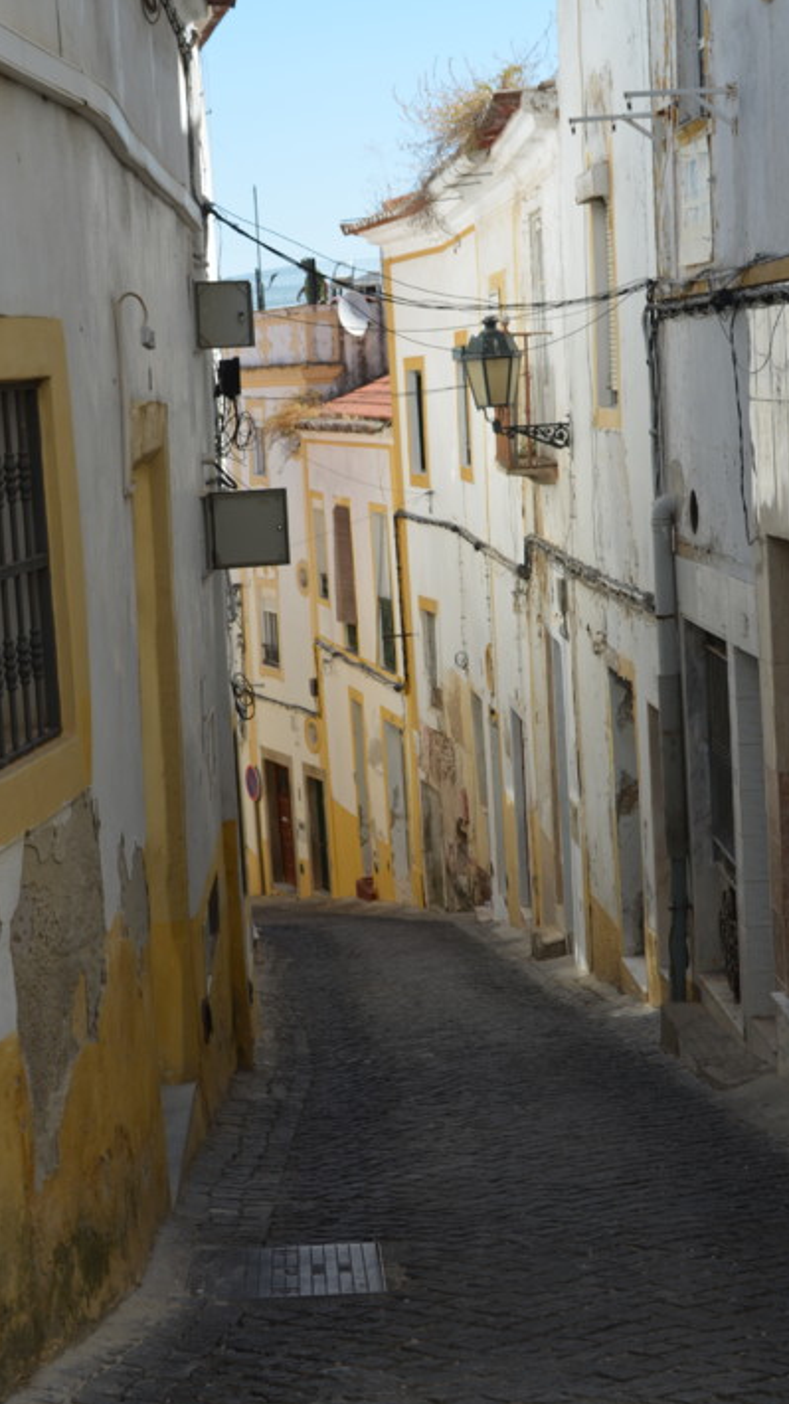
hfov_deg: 17.2
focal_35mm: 70
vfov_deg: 30.2
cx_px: 393
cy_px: 706
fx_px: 2605
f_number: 8
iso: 140
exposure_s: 1/250
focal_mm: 44
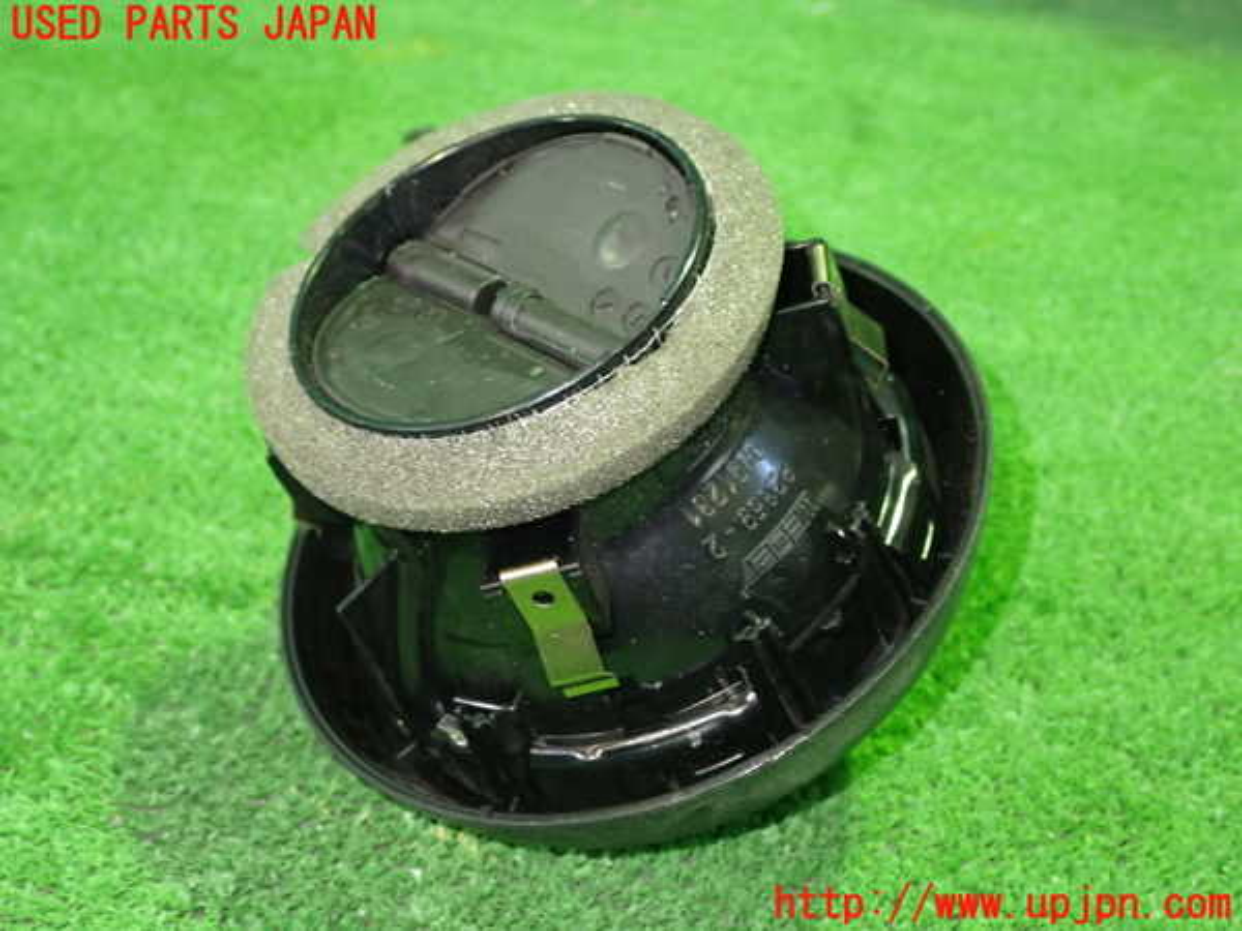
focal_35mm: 50
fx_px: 1794
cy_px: 466
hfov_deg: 38.2
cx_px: 621
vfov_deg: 29.1
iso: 800
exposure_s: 1/13
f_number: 3.2
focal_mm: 9.01
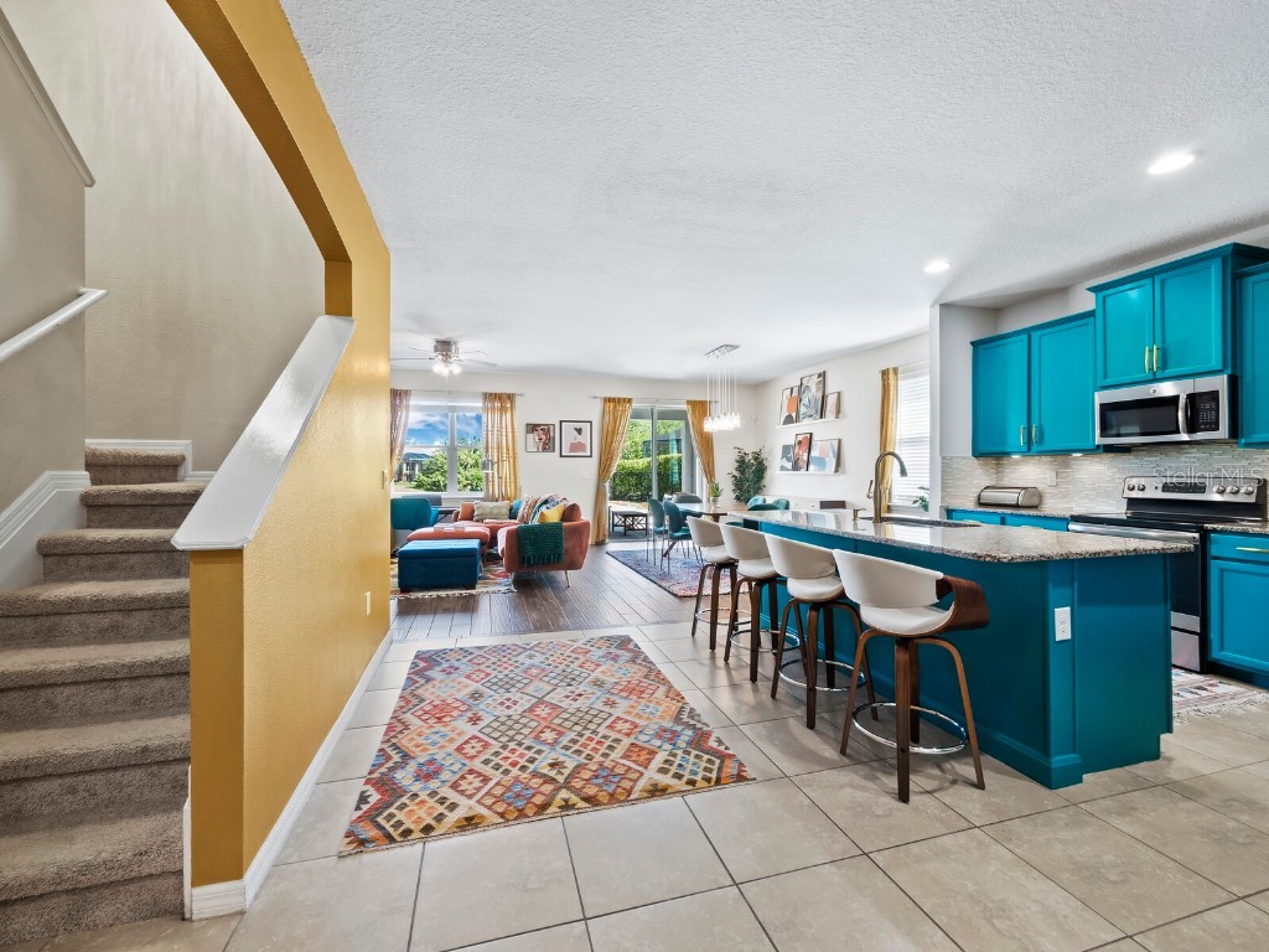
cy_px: 476
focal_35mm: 14
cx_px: 634
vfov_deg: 85.7
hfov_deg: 102.1
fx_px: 513
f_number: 10
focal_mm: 7
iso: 400
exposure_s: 1/1.67
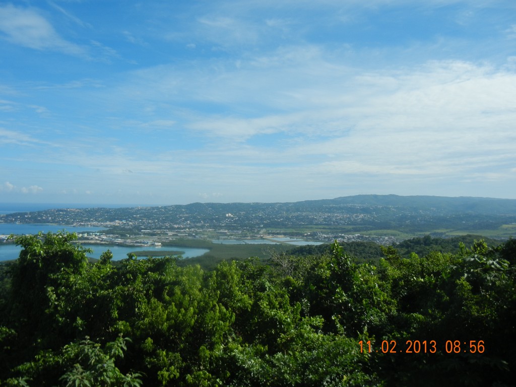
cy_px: 194
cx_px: 258
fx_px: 507
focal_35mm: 34
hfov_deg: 54.0
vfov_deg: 41.8
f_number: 7.2
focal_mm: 6.2
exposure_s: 1/501
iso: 160
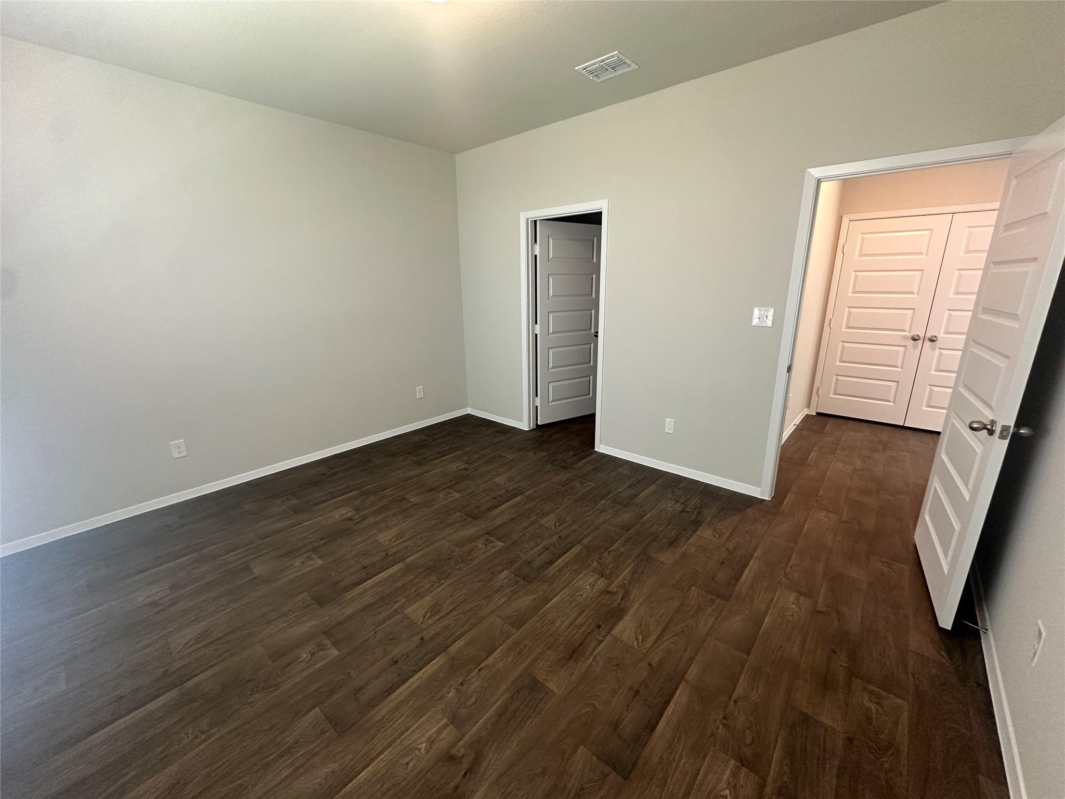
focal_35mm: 14
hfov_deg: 102.1
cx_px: 532
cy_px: 400
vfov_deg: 85.7
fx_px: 431
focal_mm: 2.22
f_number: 2.2
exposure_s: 1/60
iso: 250
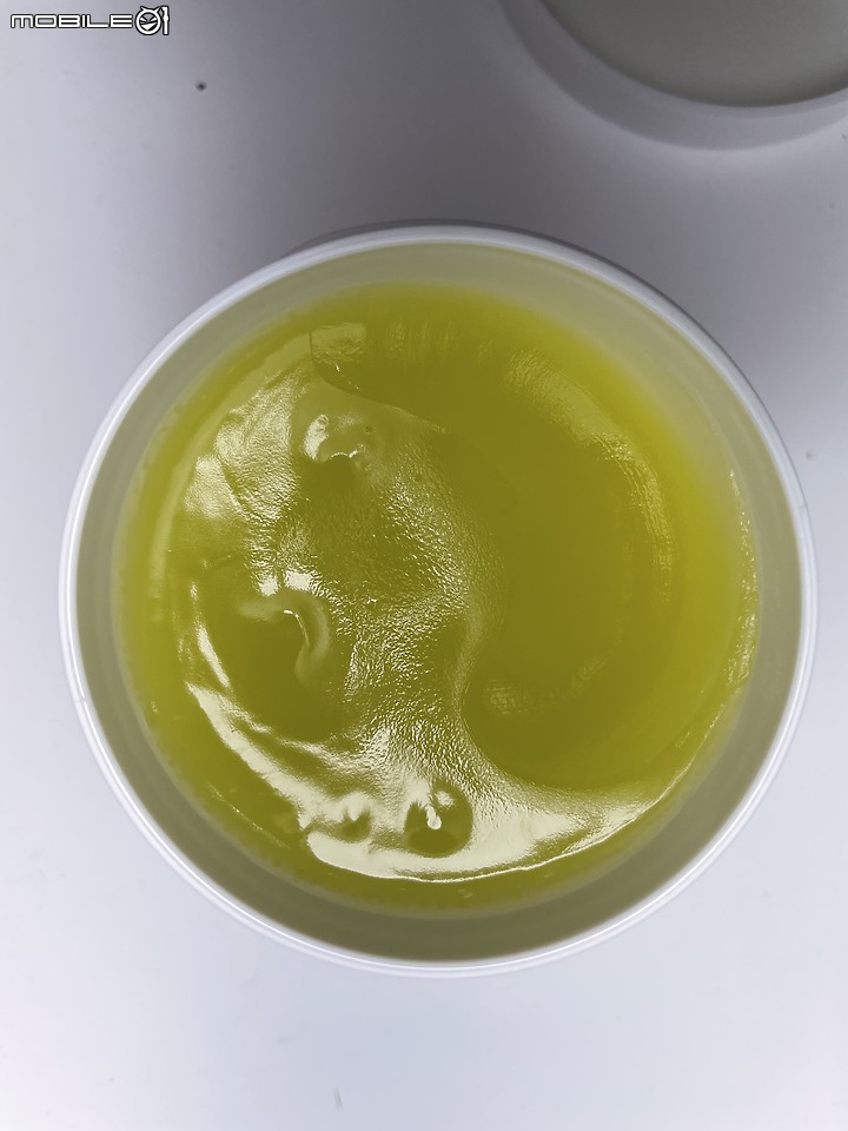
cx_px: 424
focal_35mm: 26
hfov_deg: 53.1
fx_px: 849
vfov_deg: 67.3
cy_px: 566
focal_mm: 4.2
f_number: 1.6
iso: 32
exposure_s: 1/1221
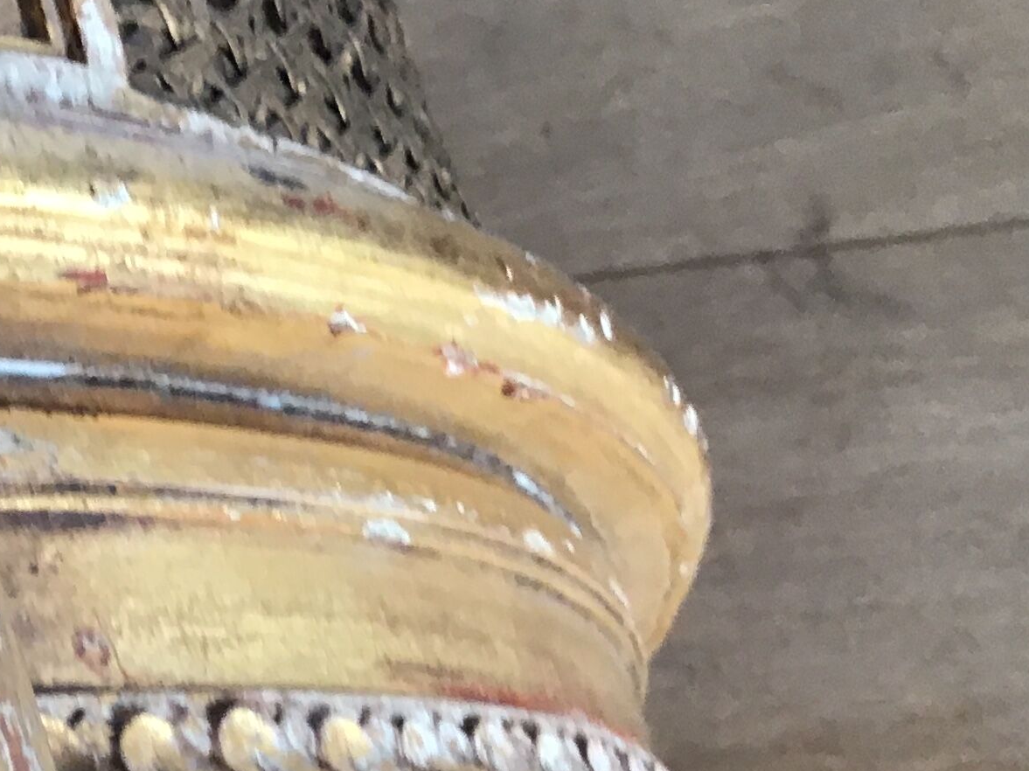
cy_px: 865
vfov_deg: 16.6
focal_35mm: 86
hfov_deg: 20.9
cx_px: -263
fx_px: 2556
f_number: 2.4
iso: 64
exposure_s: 1/33
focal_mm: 3.3
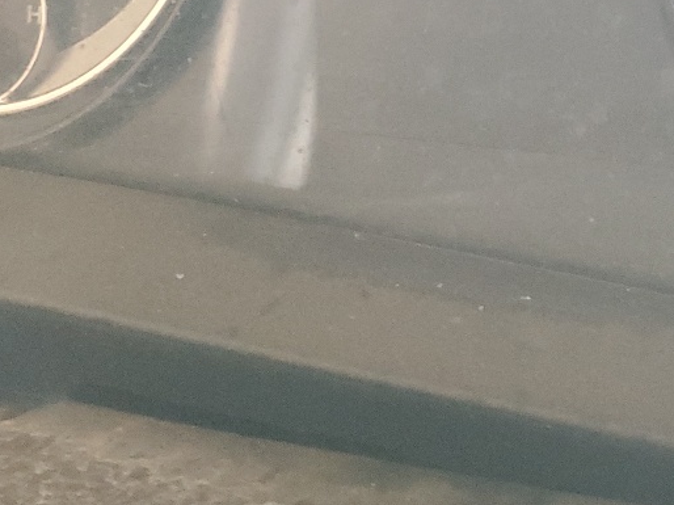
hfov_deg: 23.5
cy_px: -109
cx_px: 601
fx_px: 1576
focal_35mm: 81
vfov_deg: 17.3
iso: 368
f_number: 1.5
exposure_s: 1/40
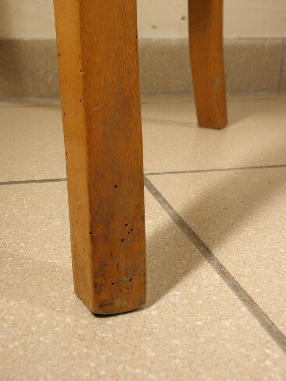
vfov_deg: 40.4
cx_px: 143
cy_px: 190
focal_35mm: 47
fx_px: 518
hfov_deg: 30.9
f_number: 3.9
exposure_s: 1/20
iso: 200
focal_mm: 8.6
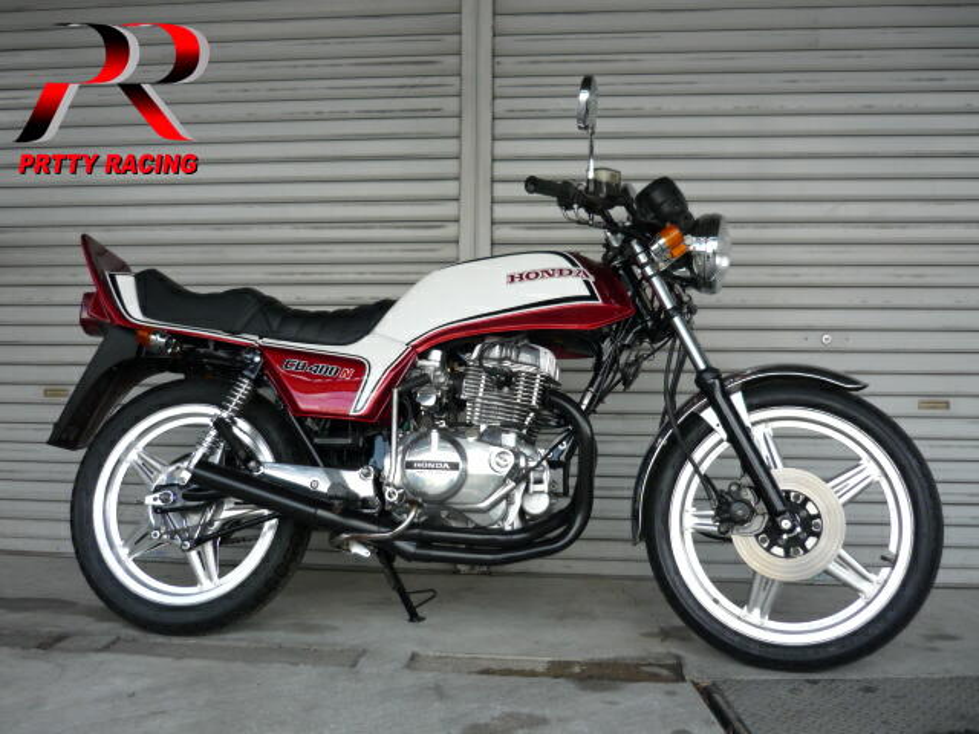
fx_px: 962
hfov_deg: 54.0
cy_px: 367
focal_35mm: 34
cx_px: 490
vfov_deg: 41.8
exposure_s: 1/200
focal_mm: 5.5
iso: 100
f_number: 2.8
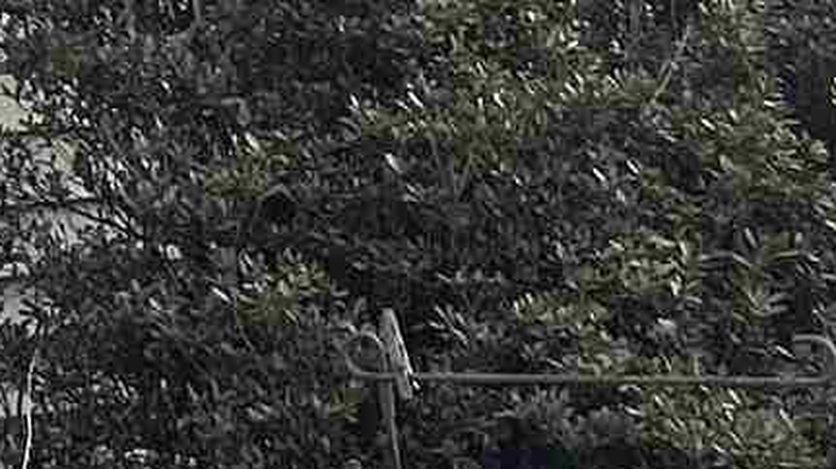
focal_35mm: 202
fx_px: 4476
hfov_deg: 10.4
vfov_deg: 5.8
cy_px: -636
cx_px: -260
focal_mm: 5.7
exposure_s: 1/780
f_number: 1.5
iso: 50
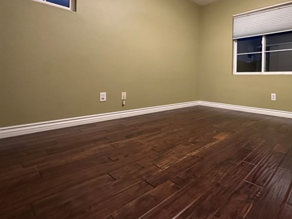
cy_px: 79
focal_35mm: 20
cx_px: 205
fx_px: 169
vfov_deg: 64.8
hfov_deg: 77.9
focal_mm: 2.22
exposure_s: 1/60
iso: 800
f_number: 2.2
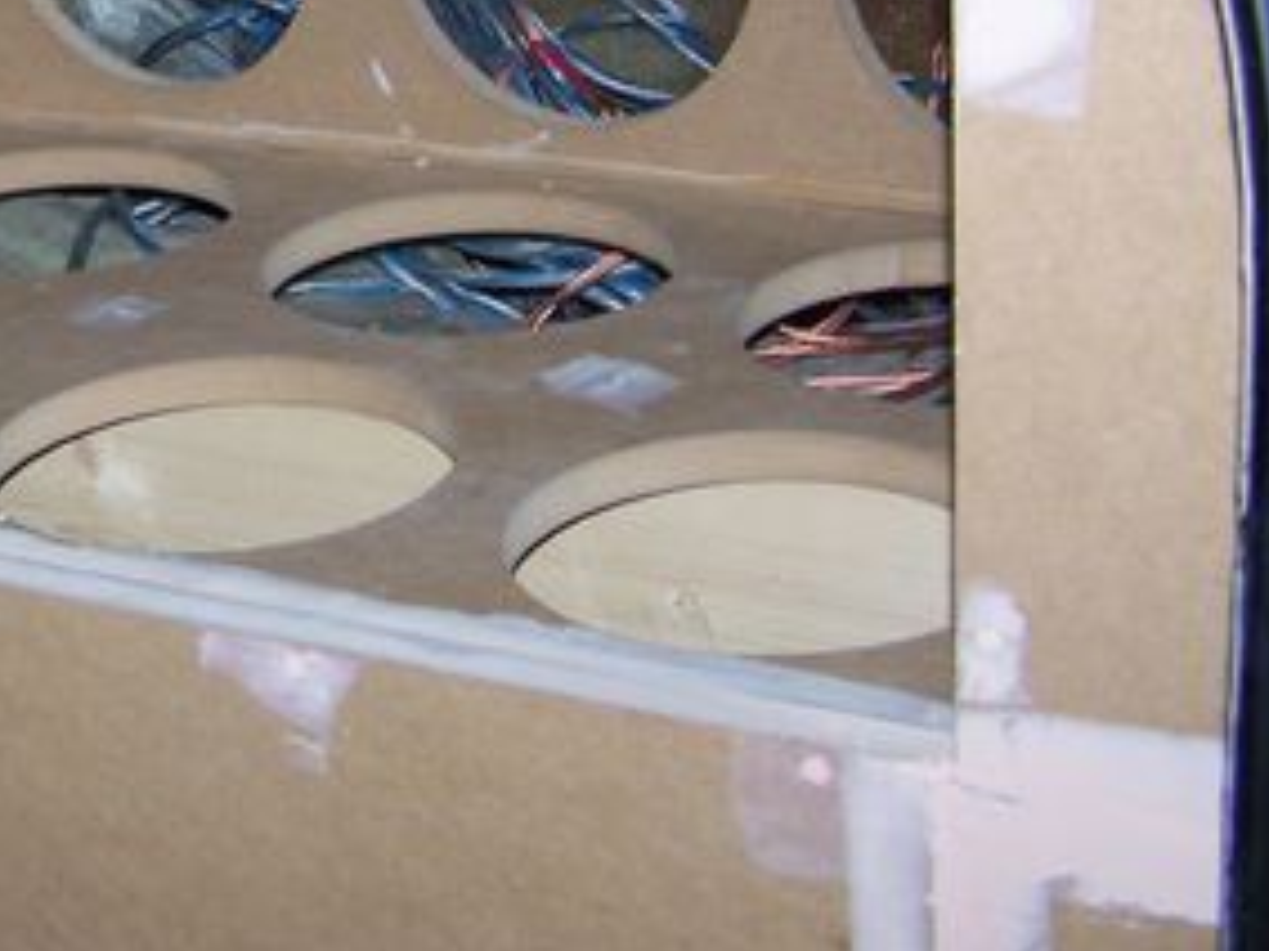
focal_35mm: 86
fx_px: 3151
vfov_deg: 17.0
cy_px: 139
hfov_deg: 21.8
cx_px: -45
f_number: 2.8
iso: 80
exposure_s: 1/60
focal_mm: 6.3
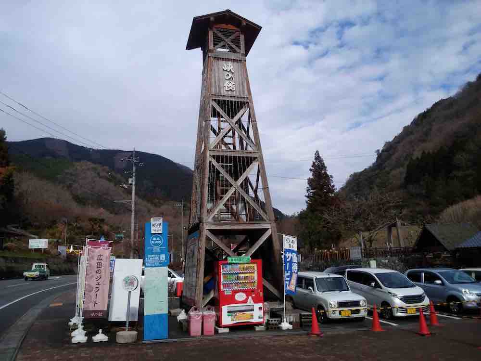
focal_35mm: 27
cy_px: 180
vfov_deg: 51.4
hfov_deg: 65.3
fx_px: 375
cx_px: 240
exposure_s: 1/1211
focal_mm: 2.87
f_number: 2.4
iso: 40
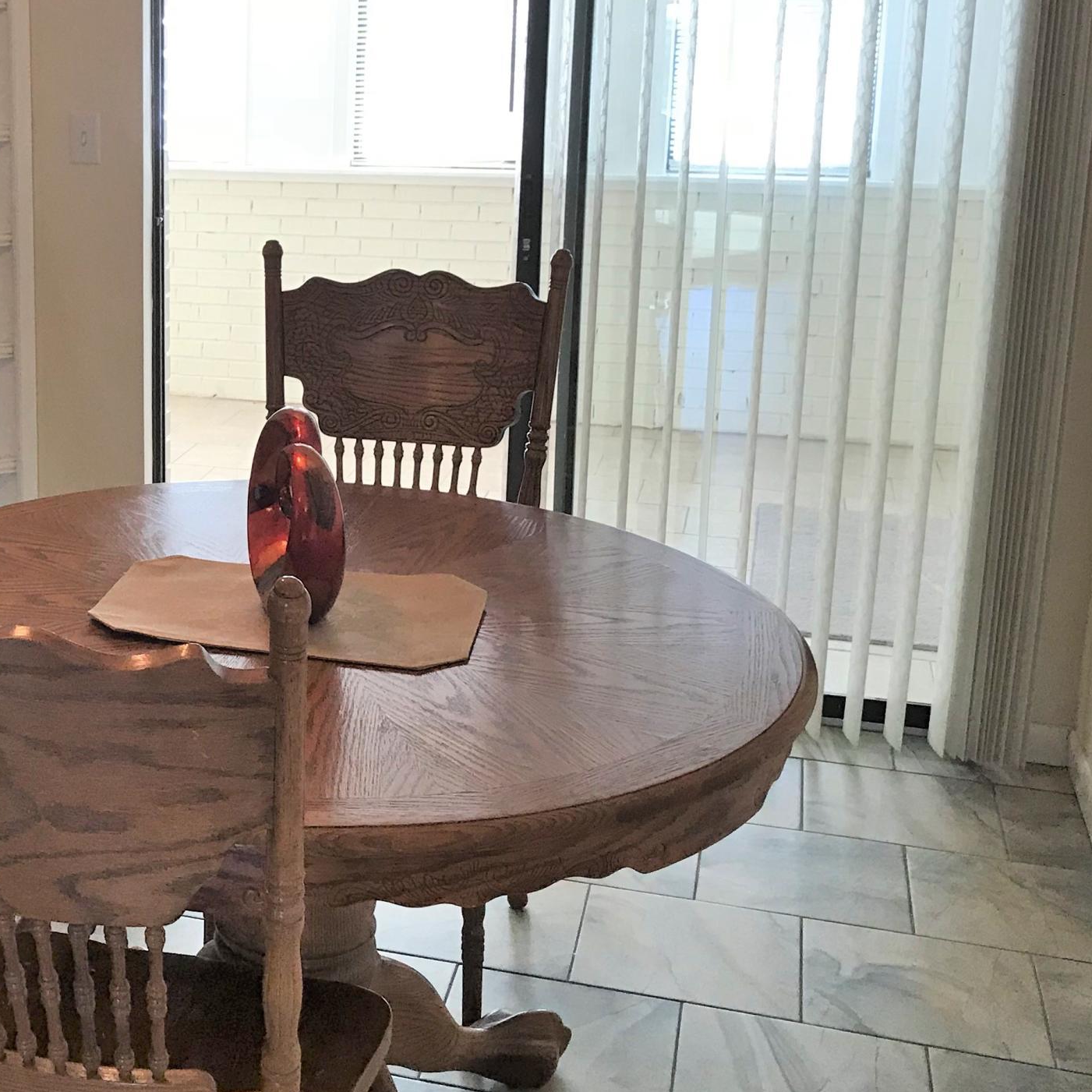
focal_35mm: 53
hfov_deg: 30.6
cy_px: 401
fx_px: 1892
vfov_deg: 32.0
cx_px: 87
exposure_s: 1/30
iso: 32
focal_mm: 3.99
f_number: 1.8
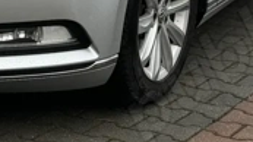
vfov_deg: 8.0
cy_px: 45
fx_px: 1012
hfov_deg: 14.2
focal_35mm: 151
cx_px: 110
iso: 80
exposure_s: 1/488
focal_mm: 6.76
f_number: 1.78
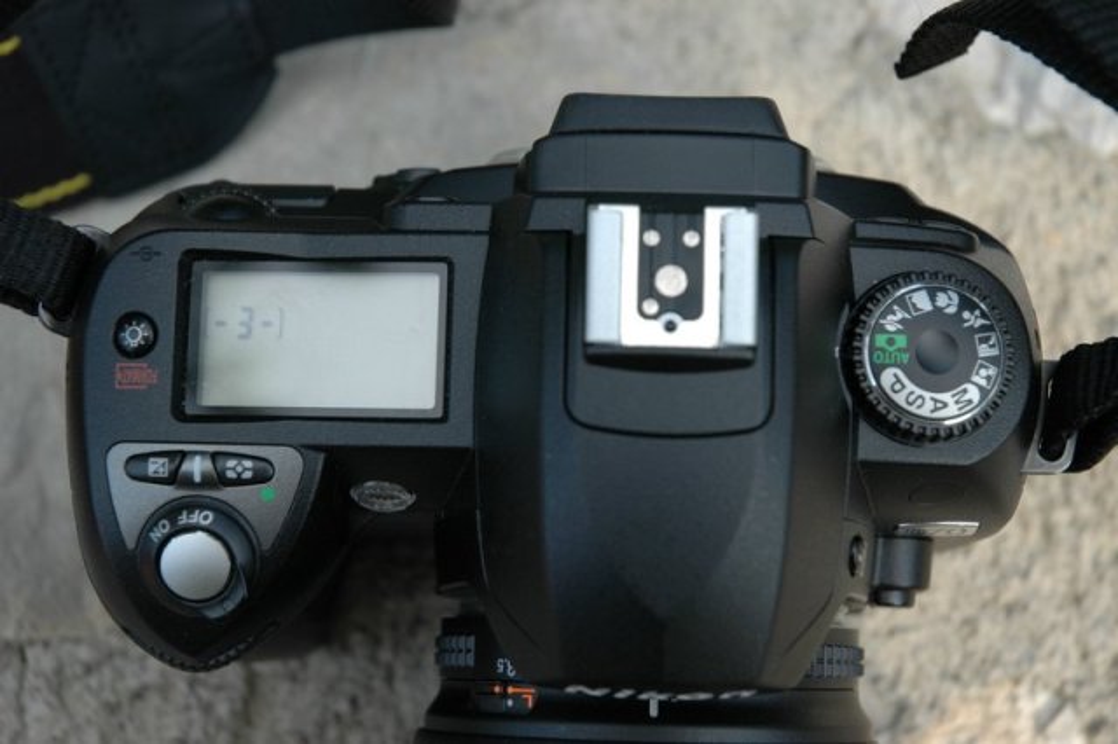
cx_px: 559
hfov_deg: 24.6
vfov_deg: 16.5
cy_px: 372
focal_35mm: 82
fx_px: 2561
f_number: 6.3
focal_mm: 55
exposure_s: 1/160
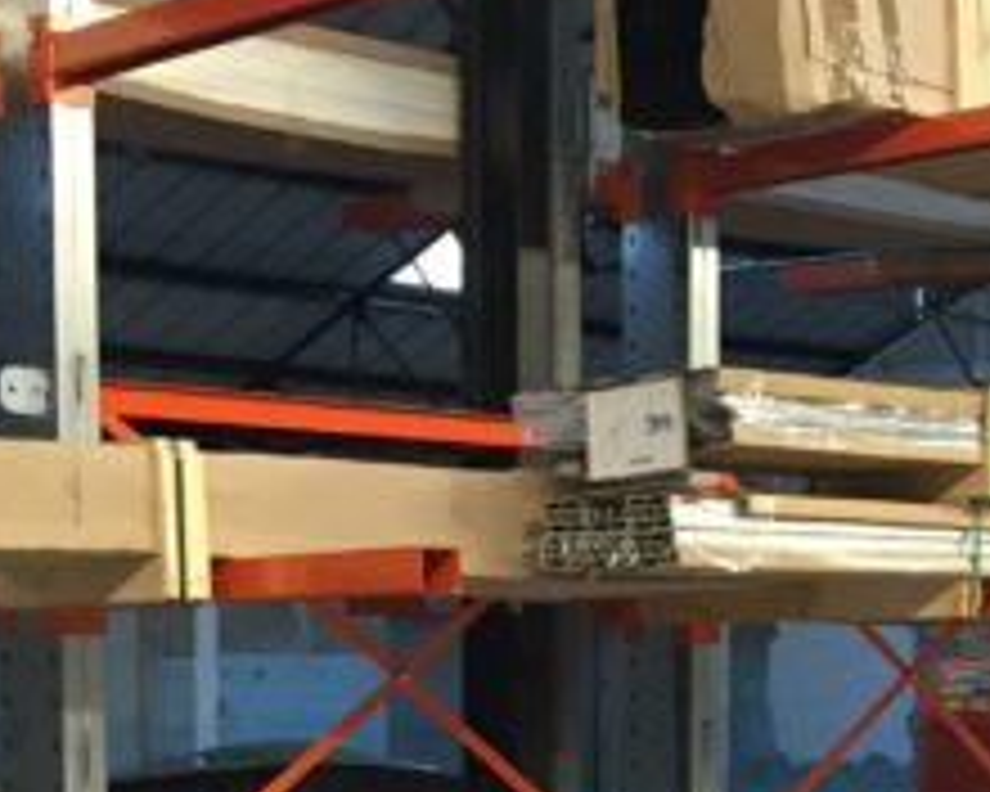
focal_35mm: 99
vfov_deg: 15.2
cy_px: 824
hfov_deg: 18.8
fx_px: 2901
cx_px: 1026
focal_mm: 4.15
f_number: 2.2
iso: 250
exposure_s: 1/33
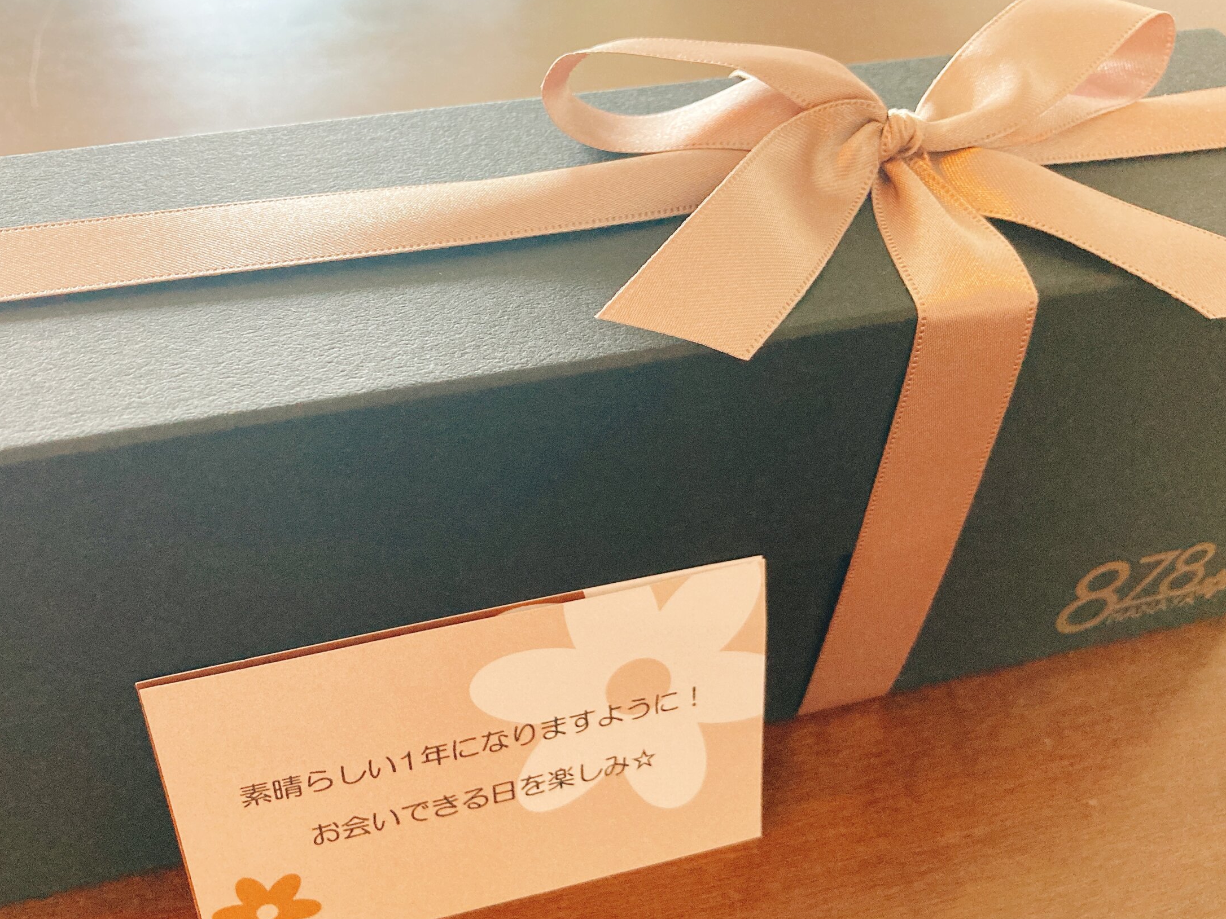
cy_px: 470
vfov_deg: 42.9
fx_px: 1169
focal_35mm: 33
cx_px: 575
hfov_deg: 55.3
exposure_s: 1/50
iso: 320
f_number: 1.8
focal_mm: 3.99
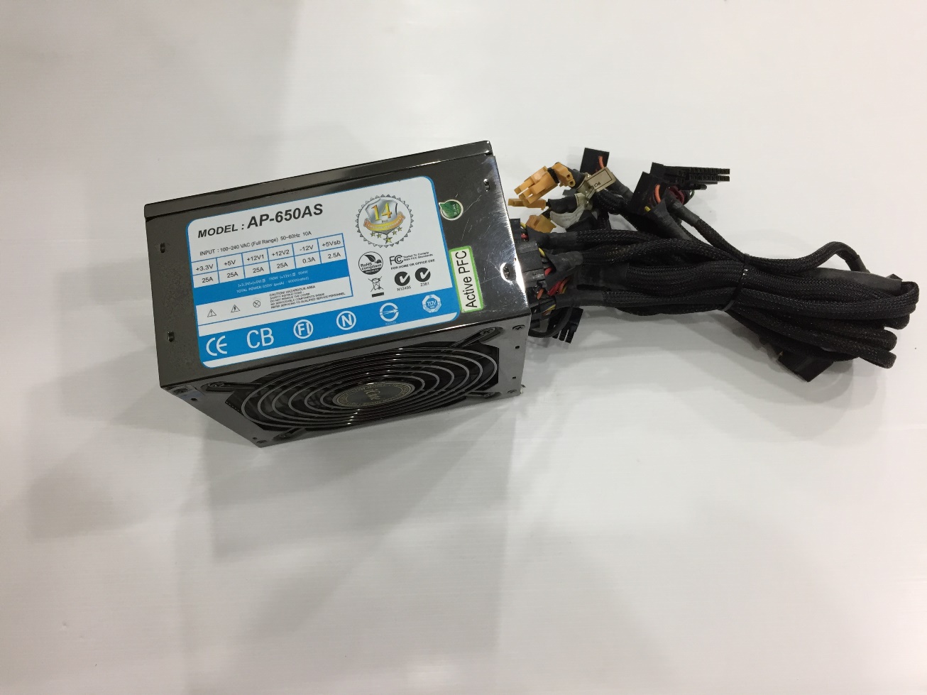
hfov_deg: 61.7
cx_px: 464
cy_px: 348
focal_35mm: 29
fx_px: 776
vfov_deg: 48.2
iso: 50
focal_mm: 4.15
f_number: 2.2
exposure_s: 1/33
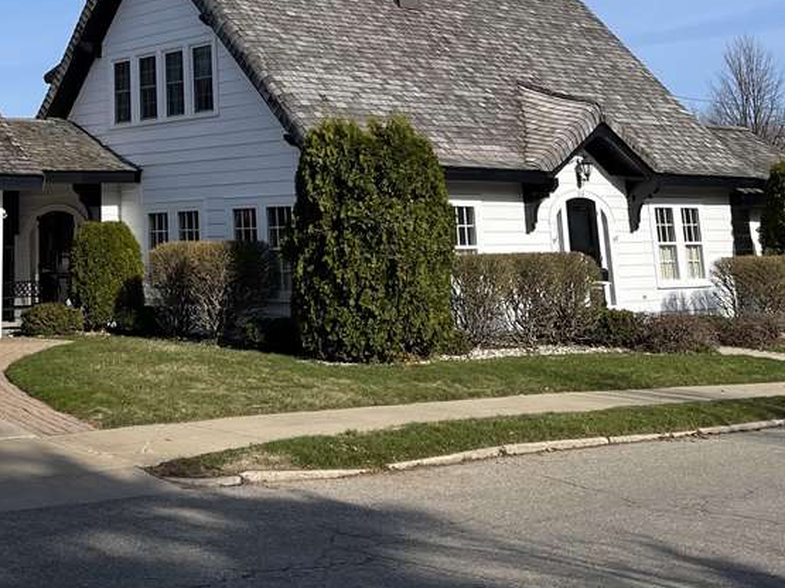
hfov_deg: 31.0
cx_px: 110
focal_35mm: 60
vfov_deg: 22.8
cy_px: -78
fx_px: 1360
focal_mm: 5.1
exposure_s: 1/4525
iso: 32
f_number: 1.6
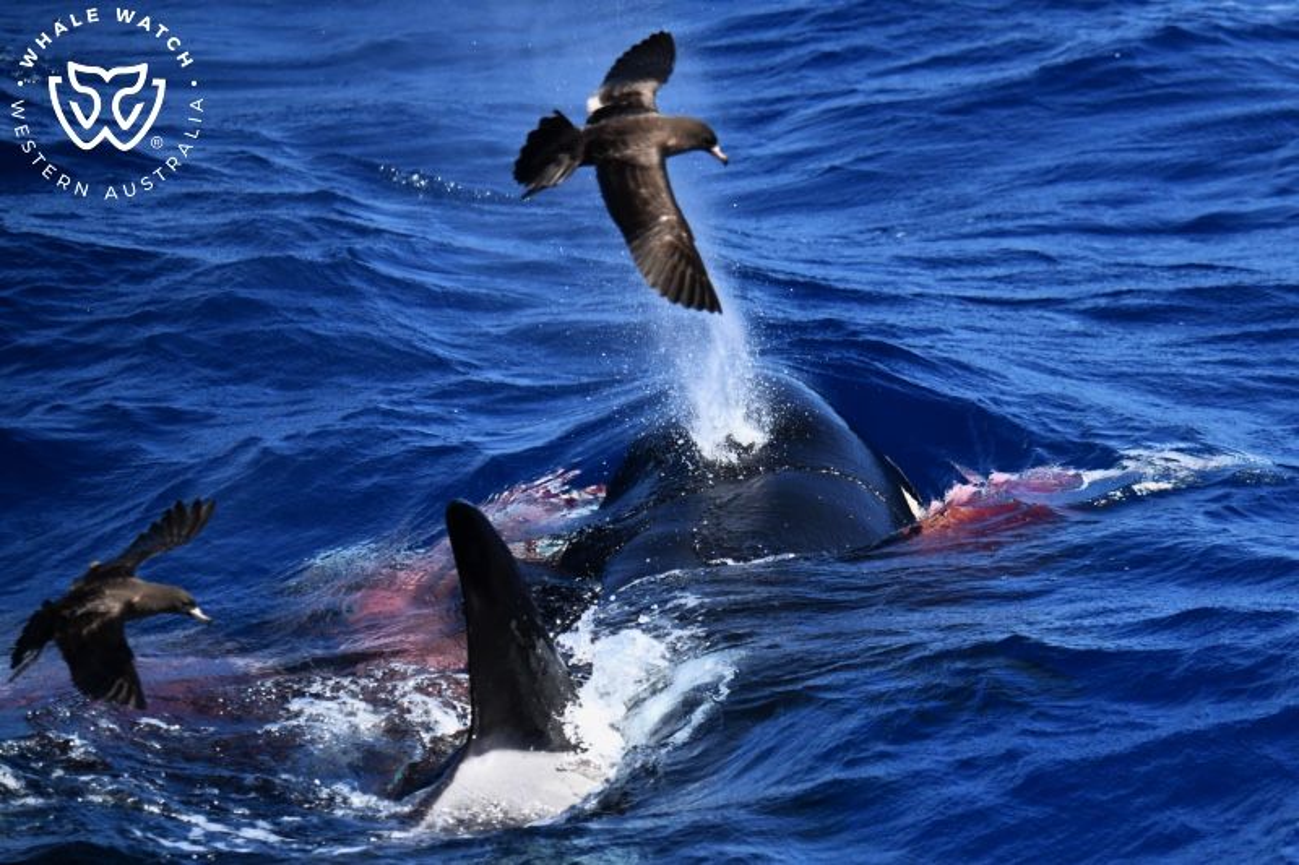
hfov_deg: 6.1
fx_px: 12265
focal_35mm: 340
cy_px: 432
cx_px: 650
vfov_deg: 4.0
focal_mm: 340
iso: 2200
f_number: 6
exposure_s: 1/8000
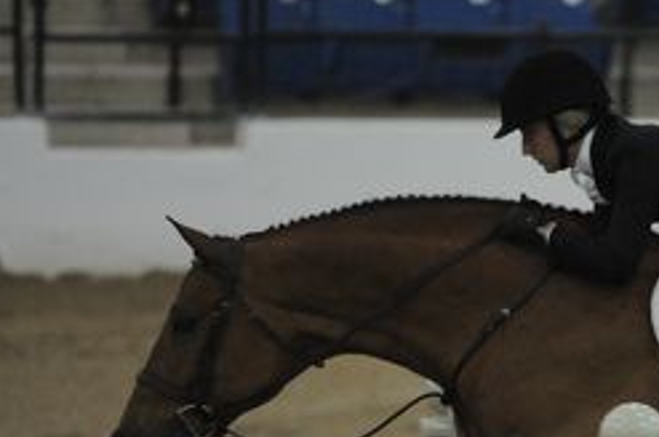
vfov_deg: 2.6
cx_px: 718
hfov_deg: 4.0
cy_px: 472
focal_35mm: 518
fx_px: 9470
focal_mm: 200
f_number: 2.8
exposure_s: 1/500
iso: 6400
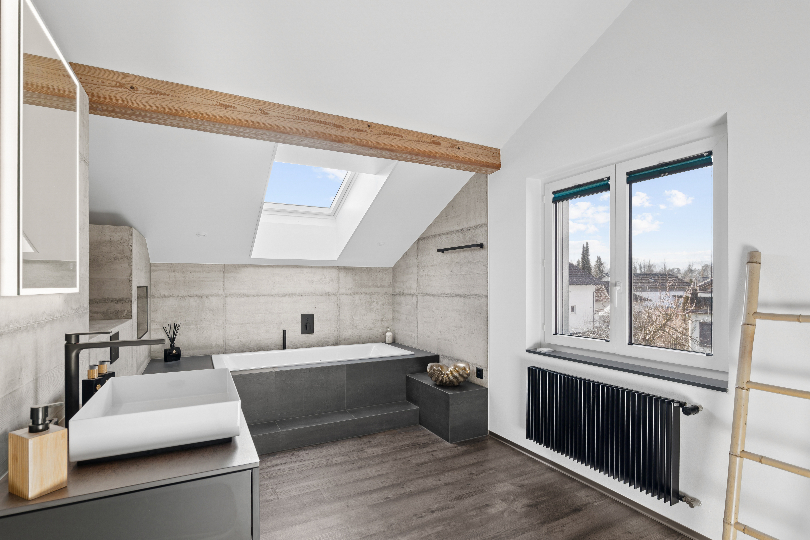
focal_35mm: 17
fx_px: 382
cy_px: 270
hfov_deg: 93.3
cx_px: 405
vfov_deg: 70.4
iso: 100
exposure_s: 1/3.33
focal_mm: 17
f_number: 8
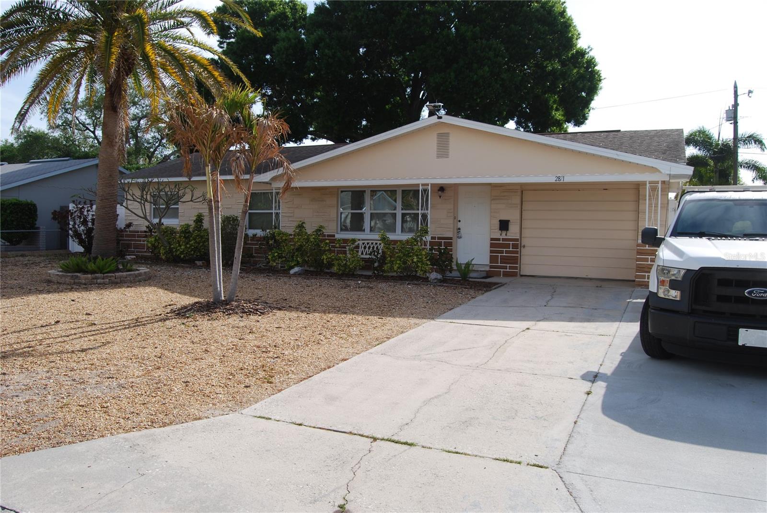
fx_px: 576
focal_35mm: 27
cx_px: 384
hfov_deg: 67.3
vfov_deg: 48.0
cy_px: 256
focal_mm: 18
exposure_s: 1/200
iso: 100
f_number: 7.1
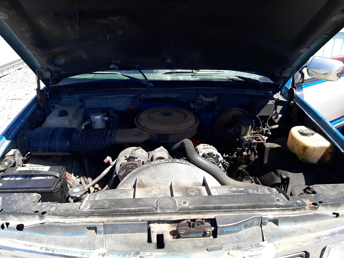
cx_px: 172
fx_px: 258
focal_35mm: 26
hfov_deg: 67.3
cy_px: 129
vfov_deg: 53.1
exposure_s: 1/909
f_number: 1.7
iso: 40
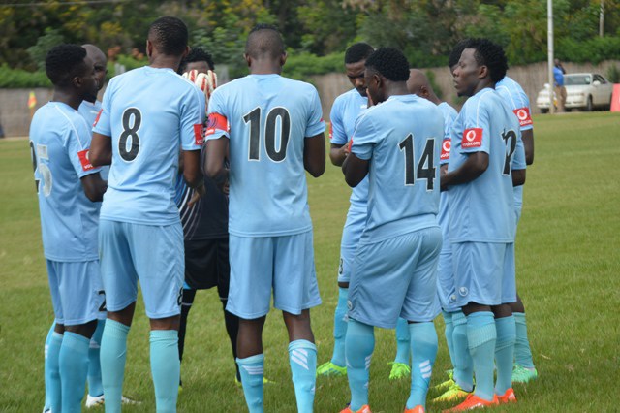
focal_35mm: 147
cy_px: 206
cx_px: 310
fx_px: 2530
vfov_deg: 9.3
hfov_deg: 14.0
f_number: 5.6
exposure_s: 1/250
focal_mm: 98
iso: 100
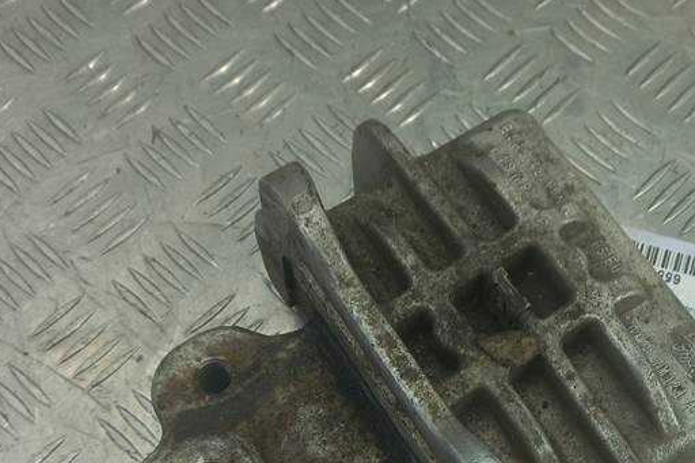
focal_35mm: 52
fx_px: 1004
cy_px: 453
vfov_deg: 24.9
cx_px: 457
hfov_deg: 37.8
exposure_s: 1/50
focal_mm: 4.6
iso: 50
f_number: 1.8
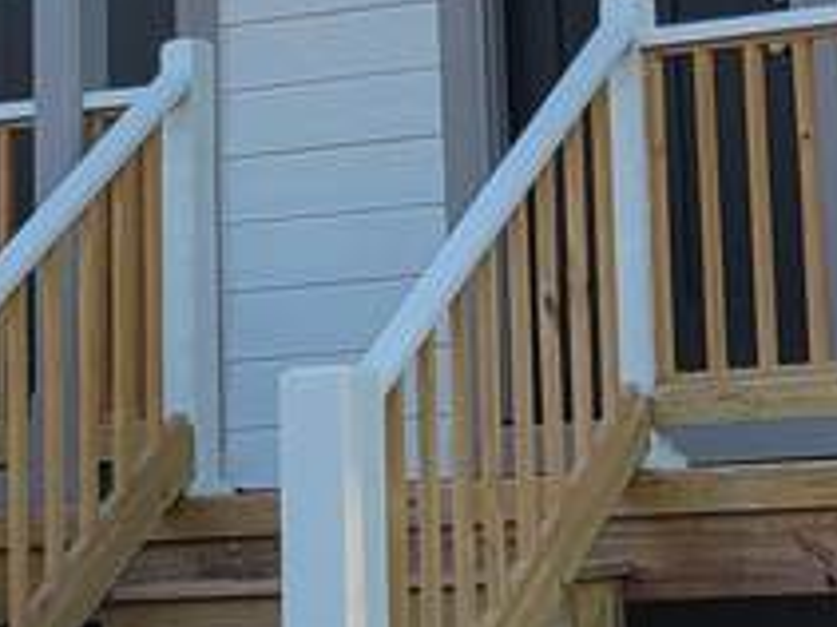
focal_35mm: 158
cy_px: -623
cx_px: 718
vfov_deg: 8.9
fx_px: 3818
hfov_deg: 12.4
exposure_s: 1/371
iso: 40
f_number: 1.8
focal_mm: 5.4
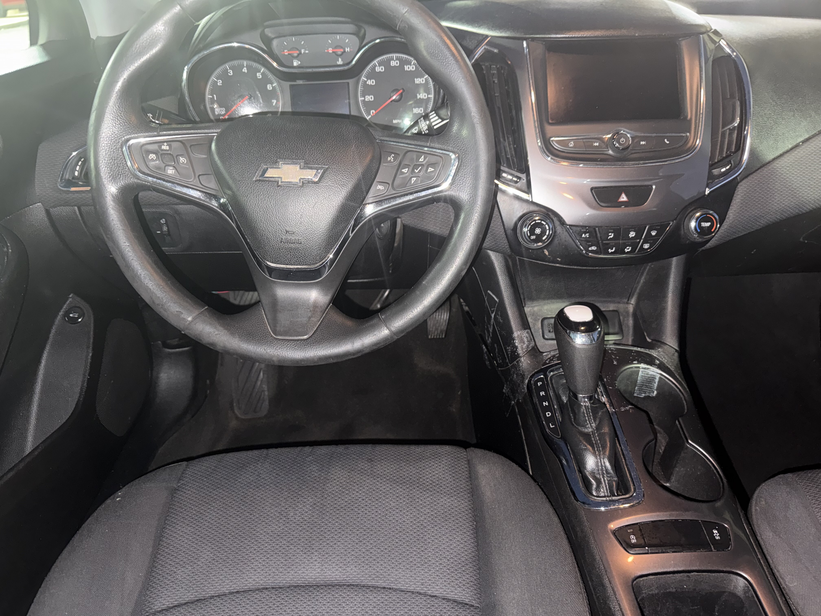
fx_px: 569
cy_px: 308
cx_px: 410
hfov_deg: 71.6
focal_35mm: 24
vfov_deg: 56.8
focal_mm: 6.76
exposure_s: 1/4
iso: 160
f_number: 1.78
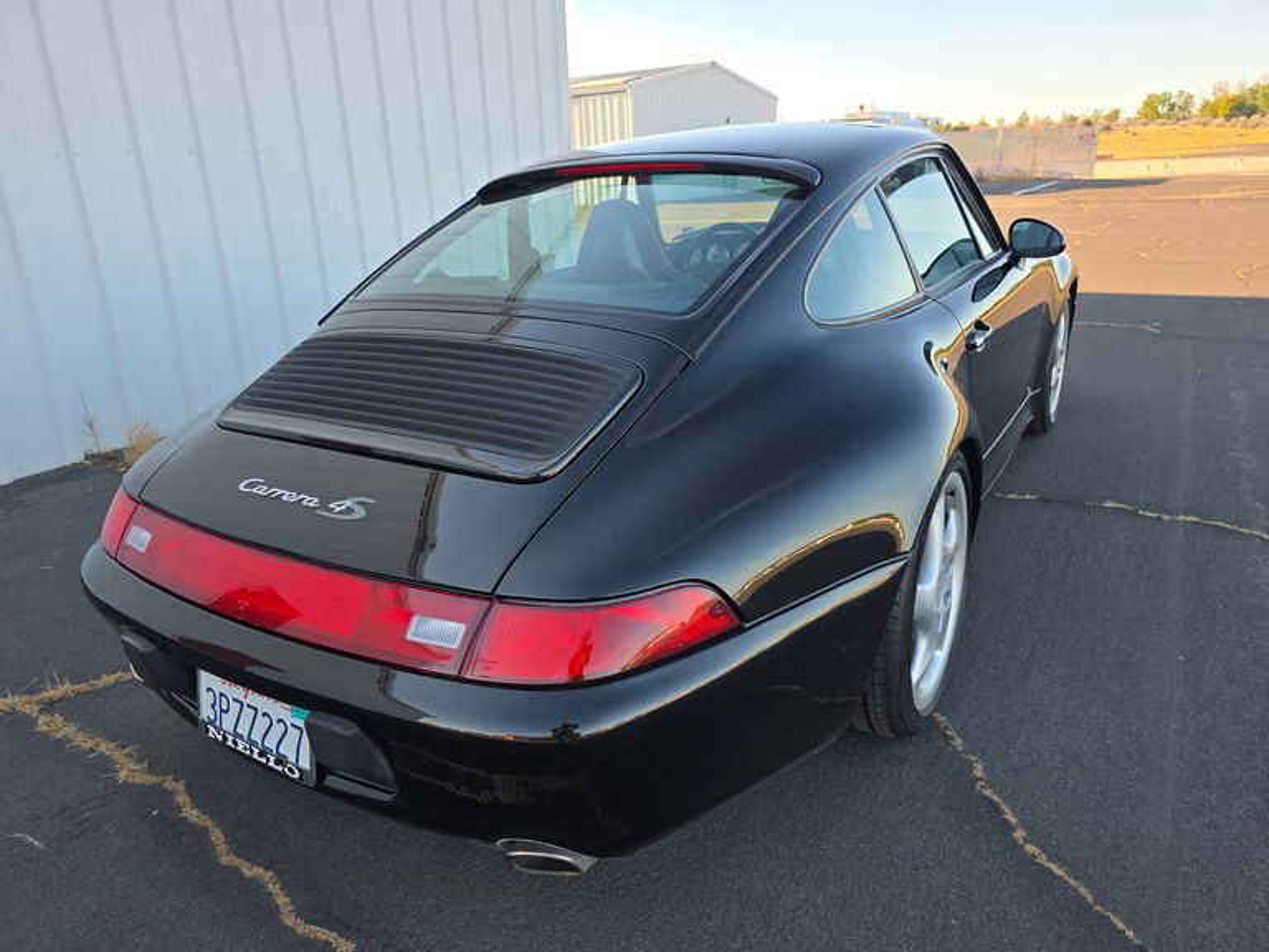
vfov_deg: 58.9
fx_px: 843
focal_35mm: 23
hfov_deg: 73.9
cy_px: 476
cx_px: 634
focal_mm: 6.3
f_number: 1.7
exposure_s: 1/359
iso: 25
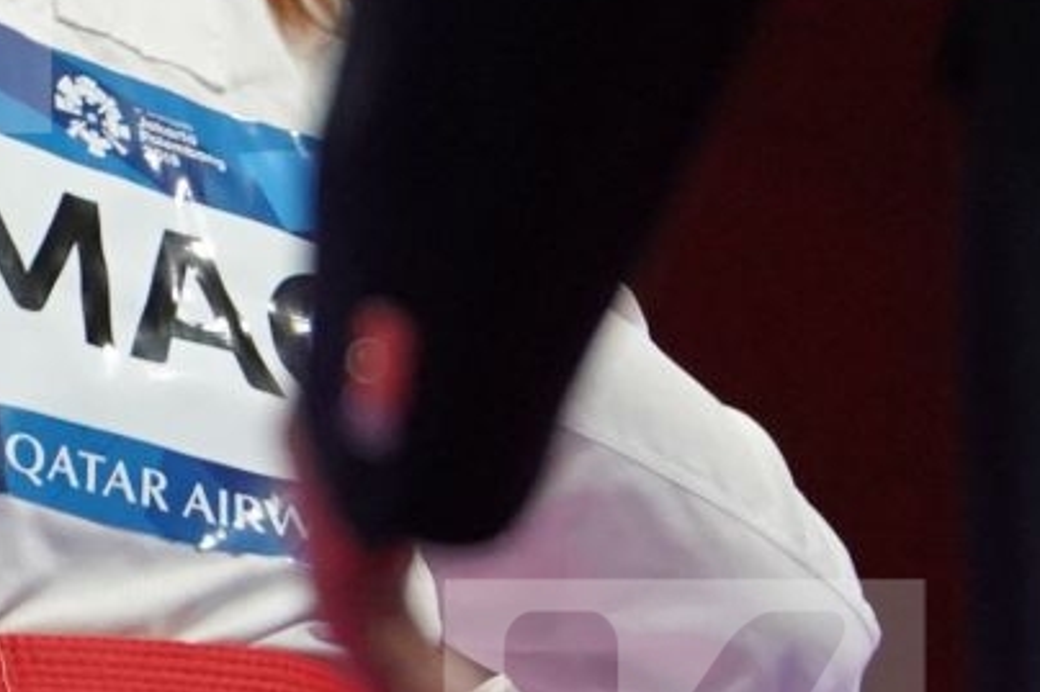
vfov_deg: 0.7
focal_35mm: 1872
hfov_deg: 1.1
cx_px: -1061
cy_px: -100
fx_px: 54055
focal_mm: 280
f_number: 4
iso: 2500
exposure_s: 1/1000
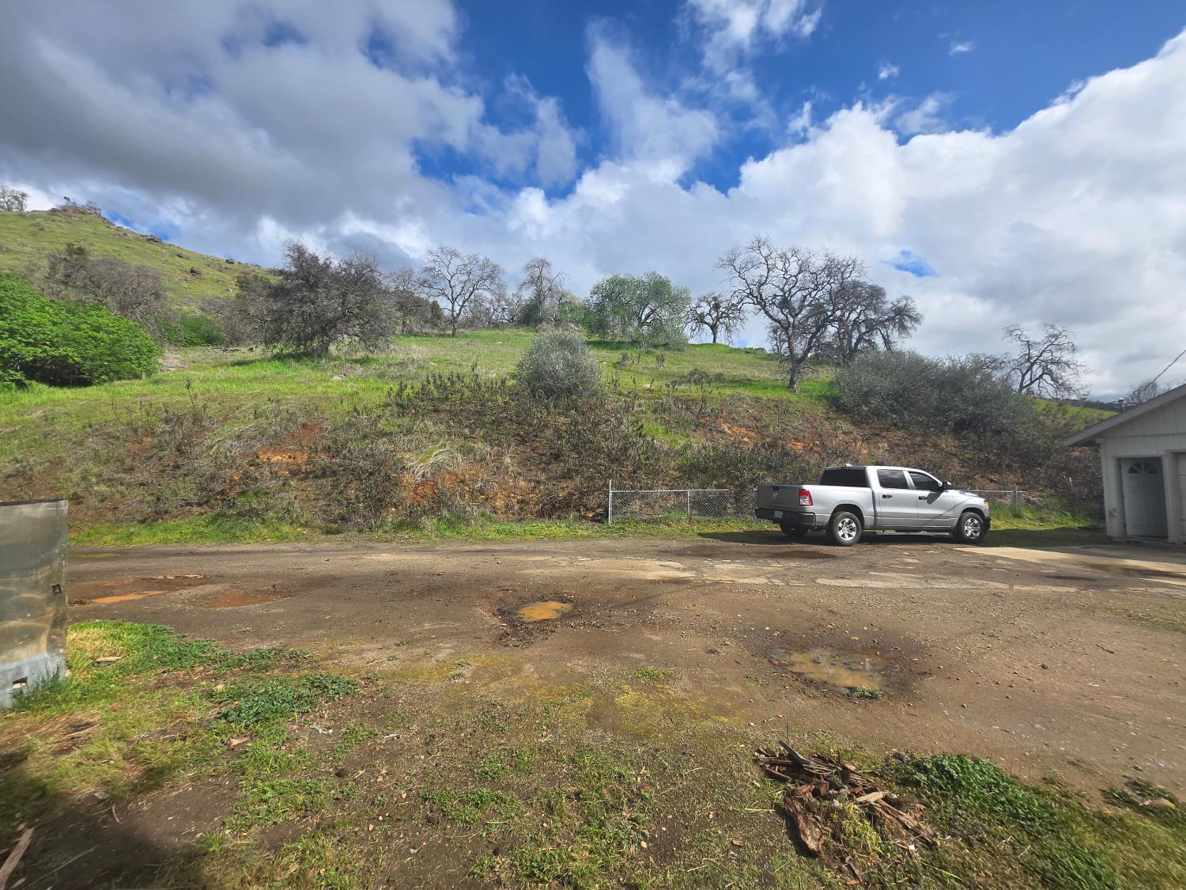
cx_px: 593
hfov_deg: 106.2
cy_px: 445
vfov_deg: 89.9
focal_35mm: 13
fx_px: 445
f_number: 2.2
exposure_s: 1/2000
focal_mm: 1.7
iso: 40
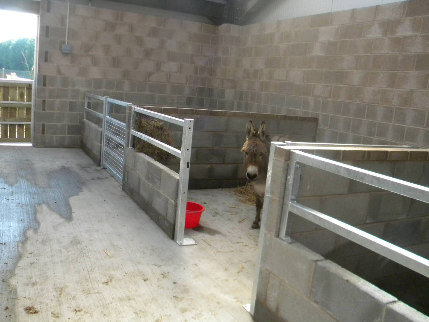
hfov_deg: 58.2
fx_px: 384
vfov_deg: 45.4
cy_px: 161
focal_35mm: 31
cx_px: 194
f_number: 3.5
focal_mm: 5
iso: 400
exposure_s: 1/350
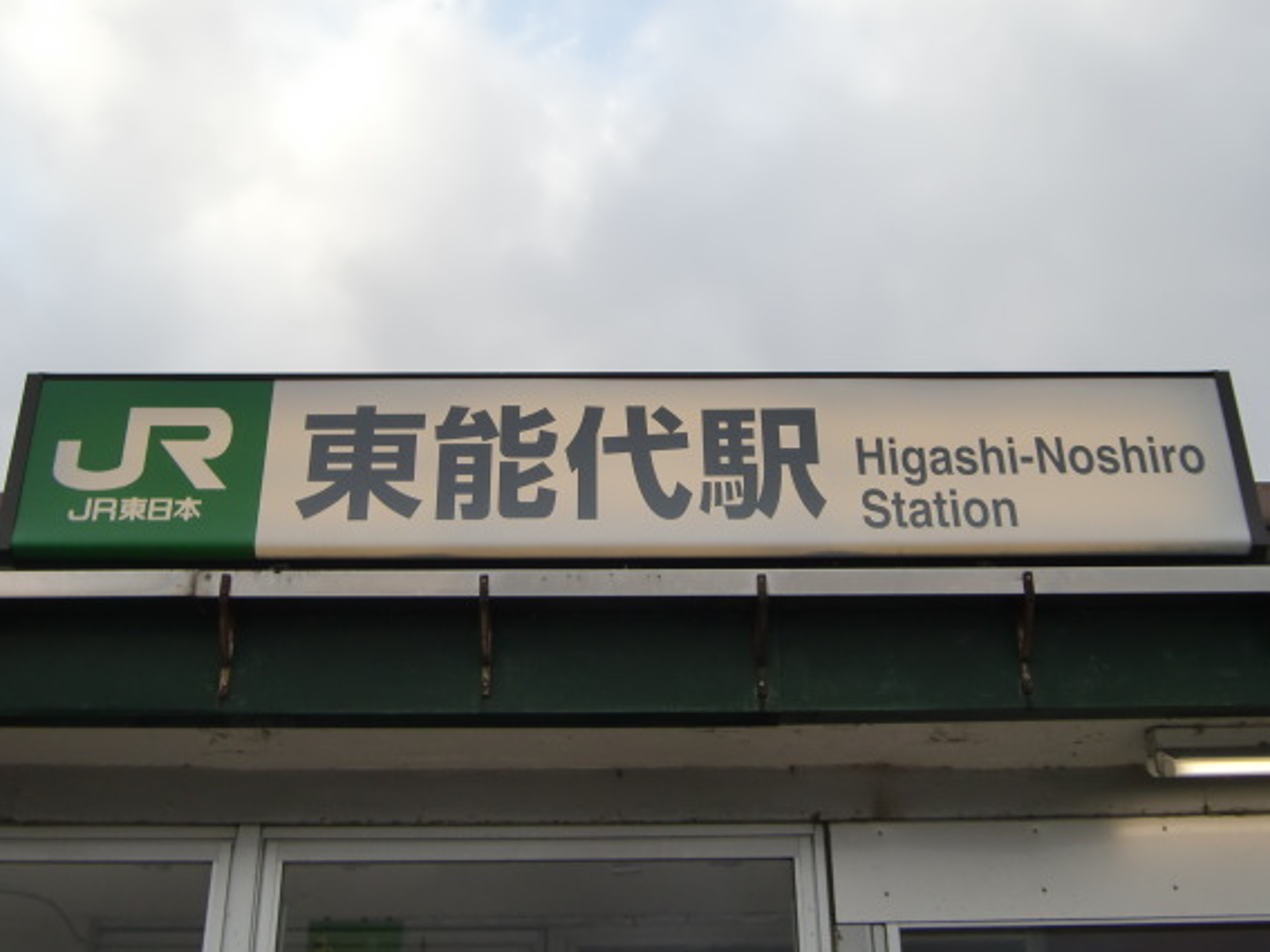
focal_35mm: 44
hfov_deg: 43.0
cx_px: 625
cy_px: 426
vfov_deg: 32.8
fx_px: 1614
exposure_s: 1/500
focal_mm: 6.9
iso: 64
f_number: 3
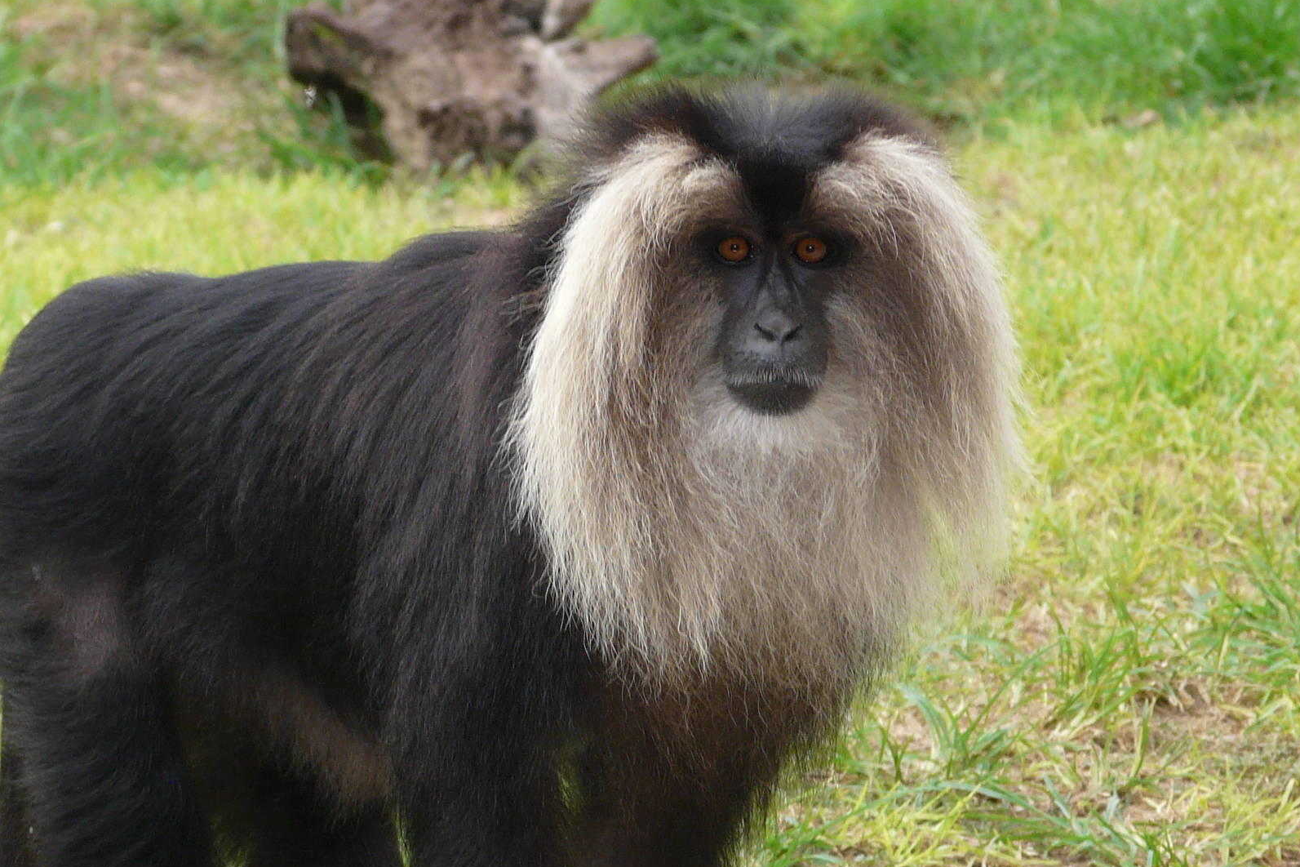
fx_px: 11013
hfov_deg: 6.8
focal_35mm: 305
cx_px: 652
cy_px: 486
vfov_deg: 4.5
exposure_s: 1/60
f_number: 3.6
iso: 100
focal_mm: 30
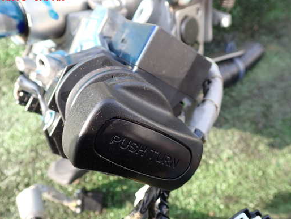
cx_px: 131
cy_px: 117
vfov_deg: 40.7
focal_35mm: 35
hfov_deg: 52.5
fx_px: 294
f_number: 3.2
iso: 100
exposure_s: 1/125
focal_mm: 5.4
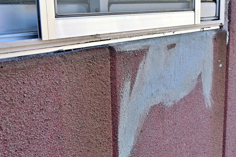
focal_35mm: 55
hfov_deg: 35.8
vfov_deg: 24.6
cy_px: 91
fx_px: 361
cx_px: 160
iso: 200
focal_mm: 26.5
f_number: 5.6
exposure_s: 1/250
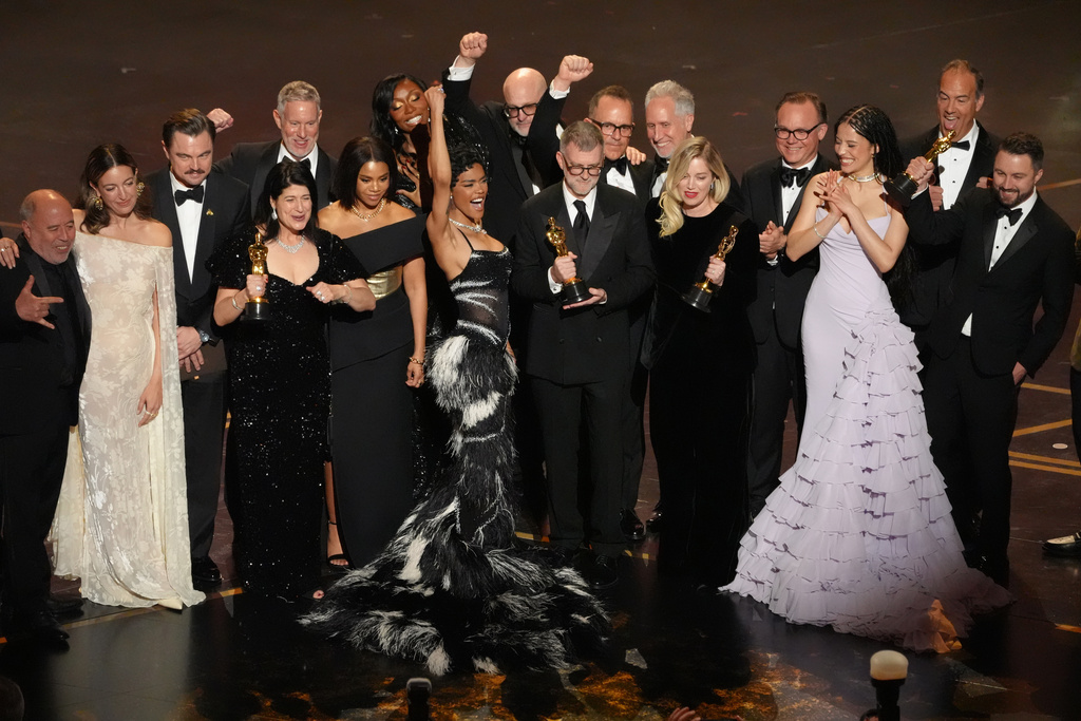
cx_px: 540
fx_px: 8468
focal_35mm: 282
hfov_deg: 7.3
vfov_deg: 4.9
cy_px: 360
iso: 10000
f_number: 5.6
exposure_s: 1/320
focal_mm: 282
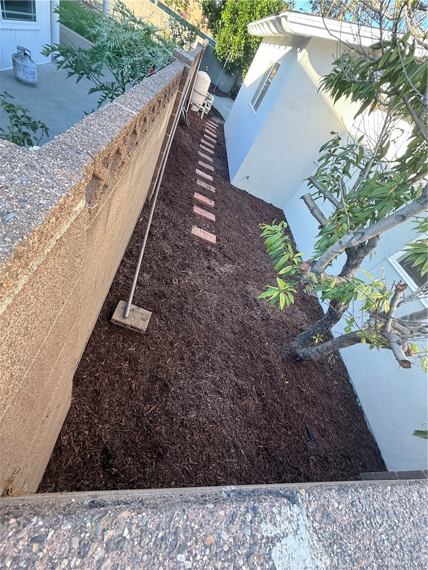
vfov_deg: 102.1
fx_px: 231
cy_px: 285
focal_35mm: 14
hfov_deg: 85.7
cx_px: 214
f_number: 2.2
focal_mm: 2.22
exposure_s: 1/99
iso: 125
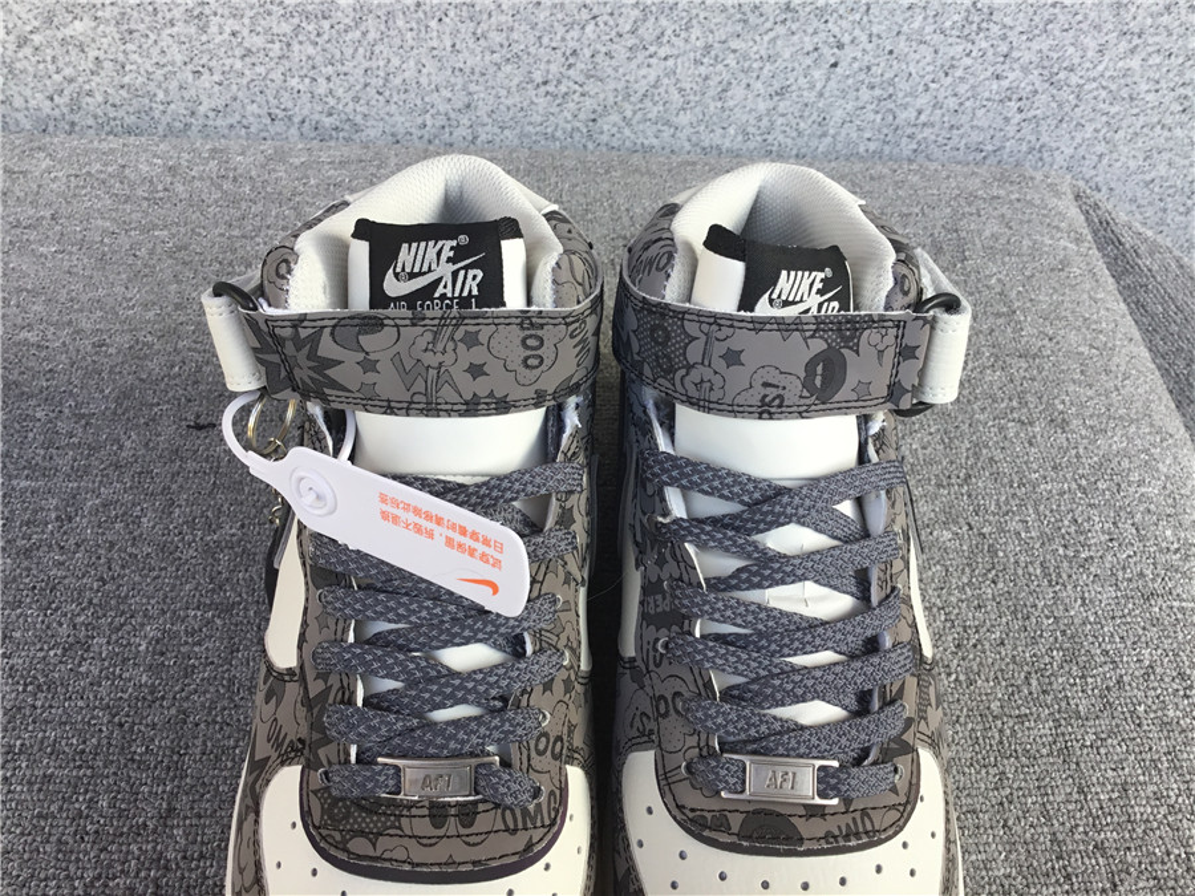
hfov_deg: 58.4
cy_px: 448
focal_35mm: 31
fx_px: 1070
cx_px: 598
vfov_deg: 45.4
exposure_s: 1/100
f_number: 2.4
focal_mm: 3.3
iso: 25
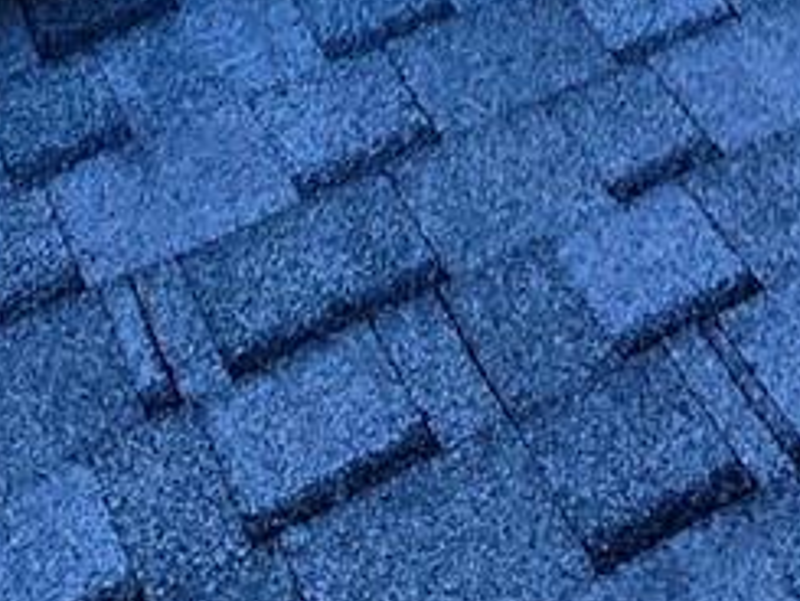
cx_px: 898
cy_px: -888
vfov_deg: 12.8
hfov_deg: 21.7
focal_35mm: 85
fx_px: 1965
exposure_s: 1/1395
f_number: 2.2
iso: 50
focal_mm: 2.2
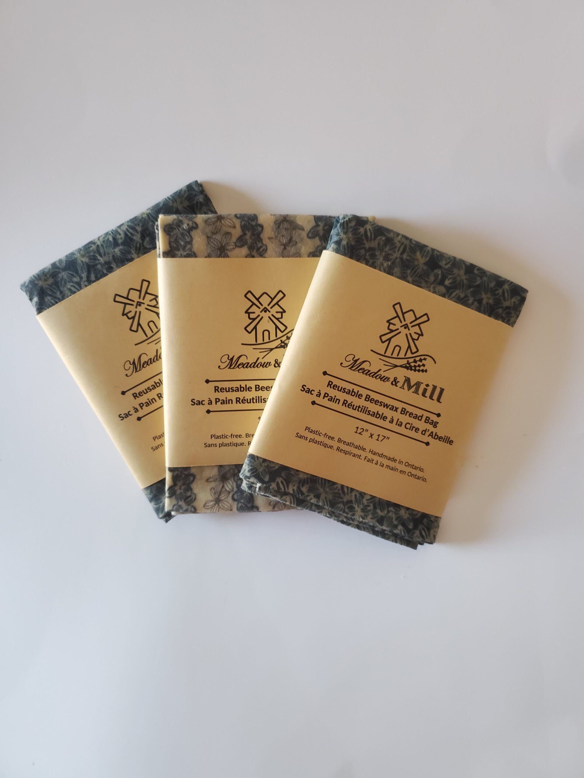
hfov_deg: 53.1
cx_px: 292
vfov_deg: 67.3
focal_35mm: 26
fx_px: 585
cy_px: 389
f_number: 1.5
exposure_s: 1/60
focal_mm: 4.3
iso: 250
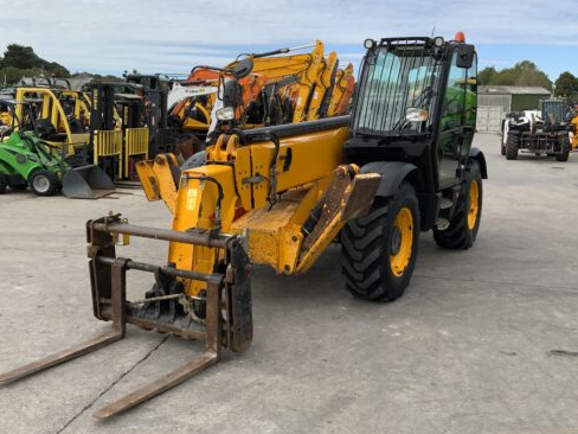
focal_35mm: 38
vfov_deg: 37.7
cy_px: 200
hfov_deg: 49.0
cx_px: 291
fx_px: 635
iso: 16
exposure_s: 1/1577
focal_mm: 3
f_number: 1.8
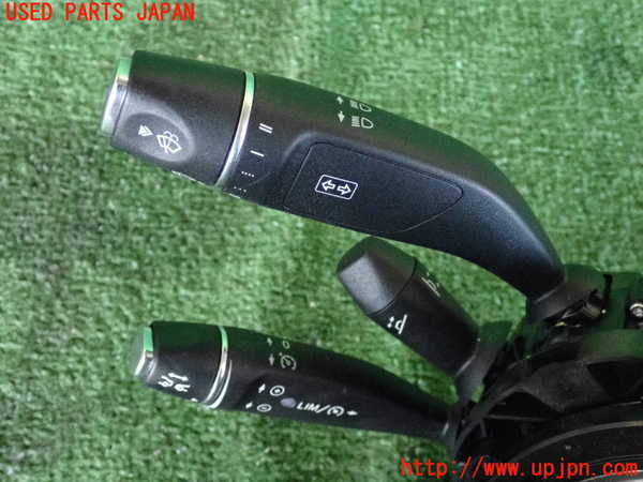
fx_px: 873
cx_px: 322
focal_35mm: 47
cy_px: 241
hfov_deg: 40.4
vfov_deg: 30.9
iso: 4000
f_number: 3.1
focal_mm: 8.4
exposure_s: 1/125
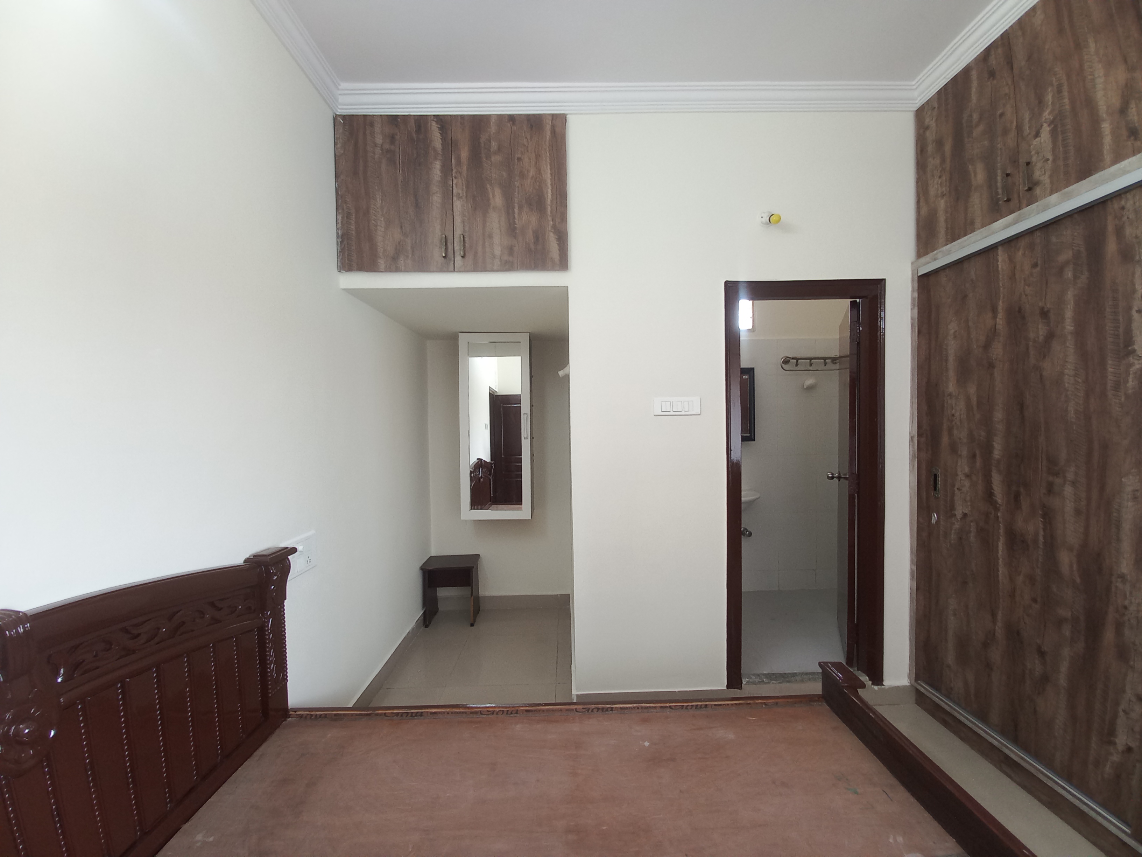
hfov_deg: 106.2
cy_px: 428
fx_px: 429
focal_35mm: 13
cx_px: 571
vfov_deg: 89.9
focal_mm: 1.42
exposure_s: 1/33.3
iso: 125
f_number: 2.2
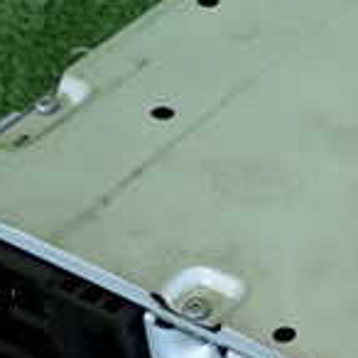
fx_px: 1743
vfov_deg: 11.7
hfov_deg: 11.2
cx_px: 564
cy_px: 213
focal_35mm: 149
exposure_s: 1/125
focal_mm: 7.31
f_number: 2.8
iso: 200
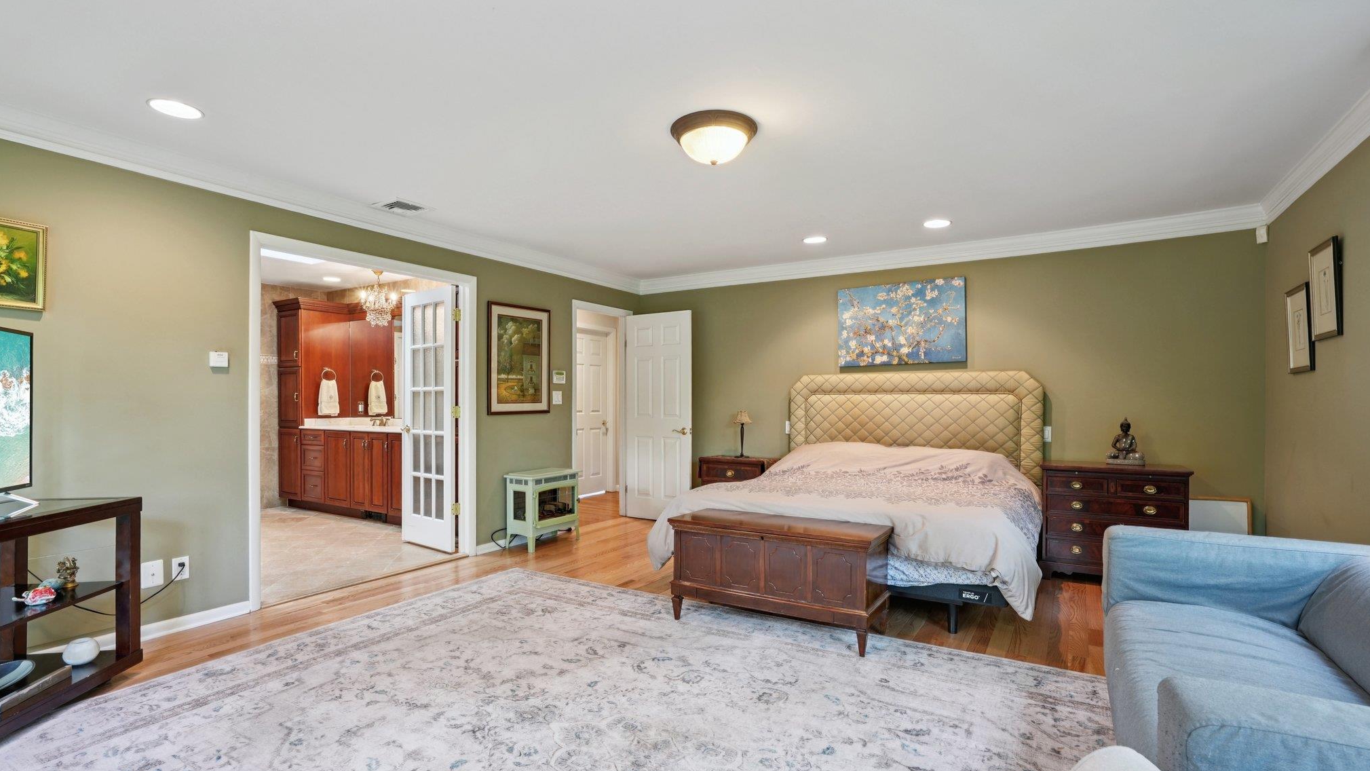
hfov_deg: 95.9
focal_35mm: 17
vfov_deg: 63.9
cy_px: 403
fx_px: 618
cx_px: 693
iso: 400
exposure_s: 1/4
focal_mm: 16
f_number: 9
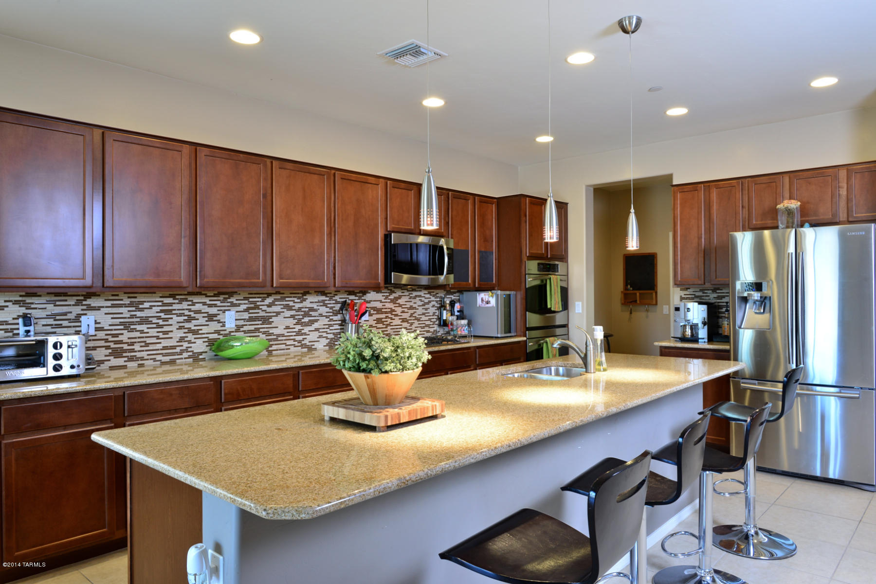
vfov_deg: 53.2
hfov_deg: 73.7
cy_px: 292
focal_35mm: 24
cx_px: 438
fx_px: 584
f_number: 14
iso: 400
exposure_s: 1/2
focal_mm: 24
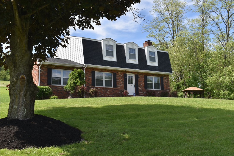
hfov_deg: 49.6
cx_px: 117
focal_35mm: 39
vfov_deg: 34.2
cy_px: 78
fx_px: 253
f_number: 8
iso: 100
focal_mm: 26
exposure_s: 1/250
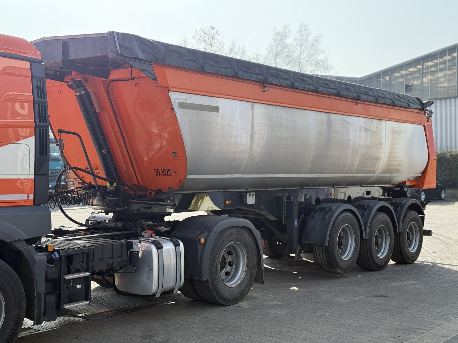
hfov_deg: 39.7
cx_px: 229
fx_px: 635
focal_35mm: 48
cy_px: 172
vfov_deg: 30.3
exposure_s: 1/1715
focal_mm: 6.76
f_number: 1.78
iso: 64
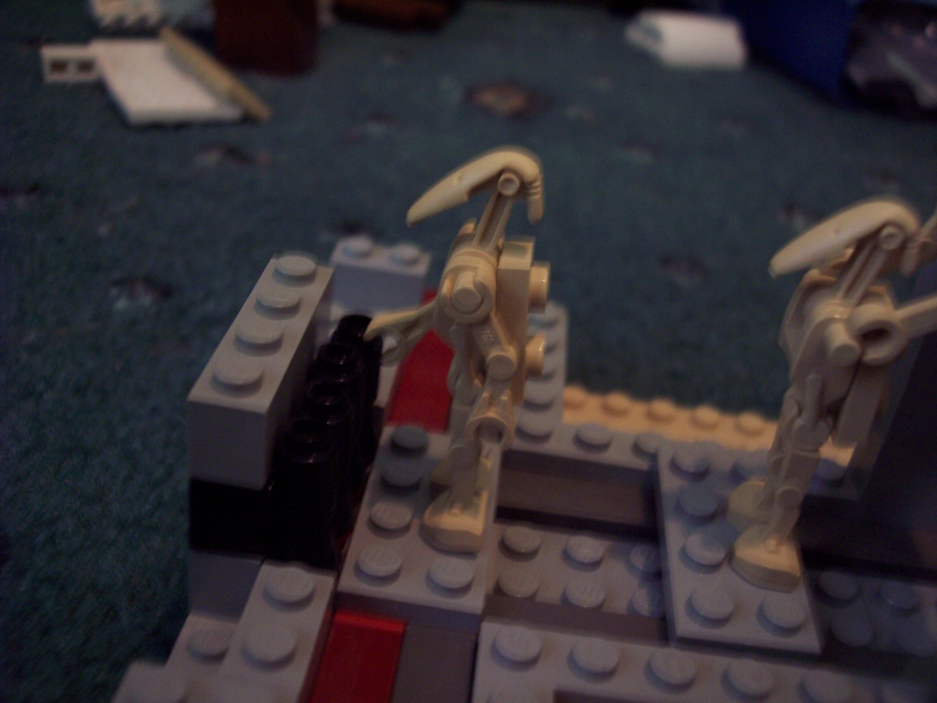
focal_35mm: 39
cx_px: 468
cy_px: 352
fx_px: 1056
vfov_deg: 36.8
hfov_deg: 47.9
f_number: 3.4
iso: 200
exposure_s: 1/8
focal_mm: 8
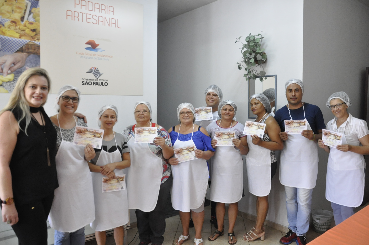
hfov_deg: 33.4
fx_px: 614
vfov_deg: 22.6
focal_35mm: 60
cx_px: 184
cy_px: 122
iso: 2500
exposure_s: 1/160
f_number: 4.5
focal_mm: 40
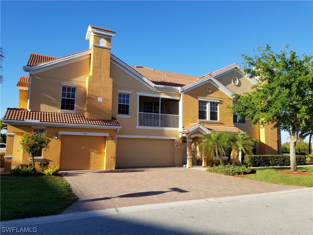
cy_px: 118
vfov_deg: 53.1
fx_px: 235
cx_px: 156
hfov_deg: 67.3
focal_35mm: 26
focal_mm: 4.25
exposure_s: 1/1456
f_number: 1.7
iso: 50
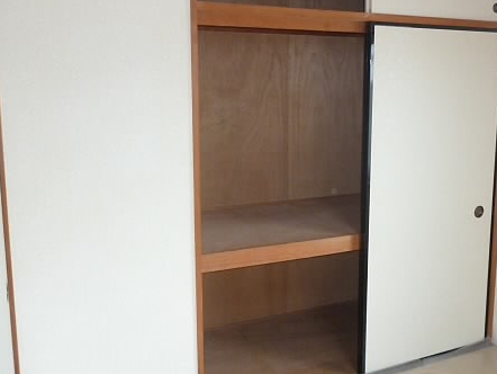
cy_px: 153
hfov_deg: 48.4
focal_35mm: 38
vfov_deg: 37.6
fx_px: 546
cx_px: 318
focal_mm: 5
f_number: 3.1
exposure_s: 1/60
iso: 500
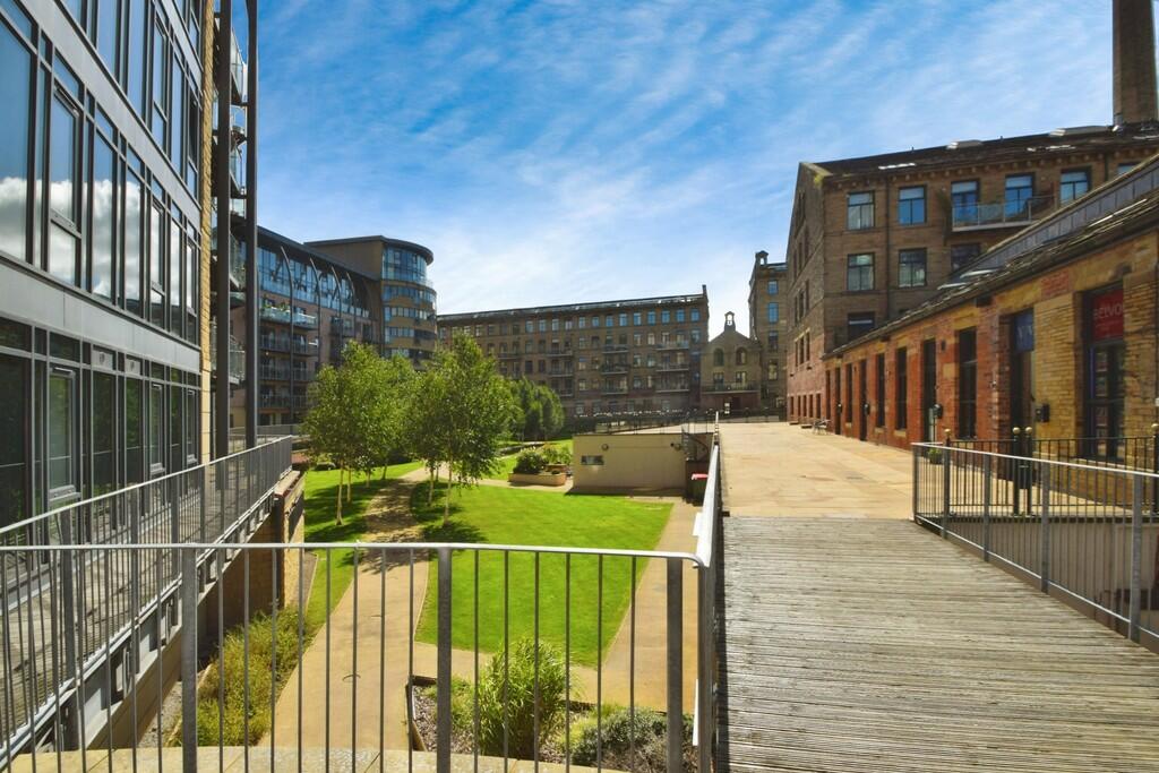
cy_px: 386
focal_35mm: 16
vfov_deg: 72.1
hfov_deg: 95.0
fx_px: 531
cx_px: 580
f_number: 13
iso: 100
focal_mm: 11
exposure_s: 1/200
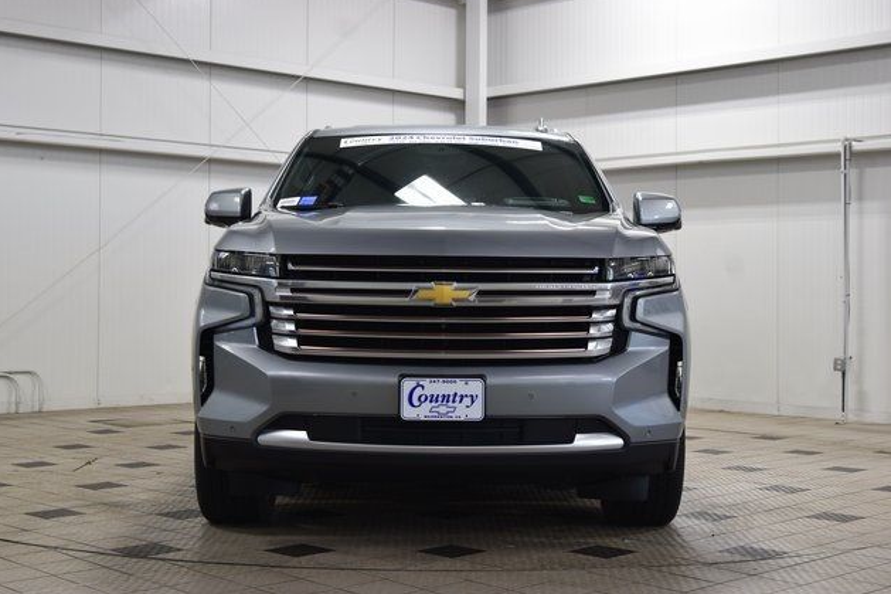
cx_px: 449
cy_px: 296
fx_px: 1361
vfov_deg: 24.6
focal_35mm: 55
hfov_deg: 36.3
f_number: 6.3
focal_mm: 36
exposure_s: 1/20
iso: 400
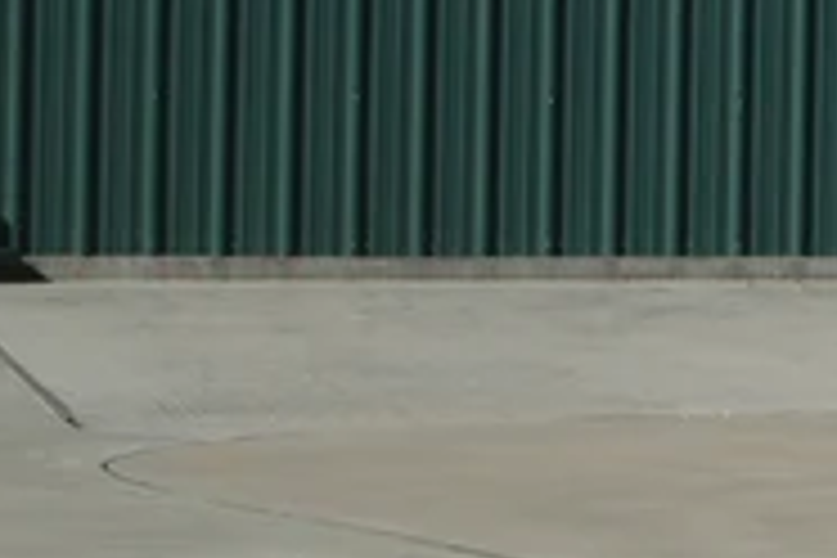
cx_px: 1701
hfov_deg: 8.9
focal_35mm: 218
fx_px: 5061
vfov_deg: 6.3
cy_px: 52
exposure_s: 1/2500
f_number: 3.8
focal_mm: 27
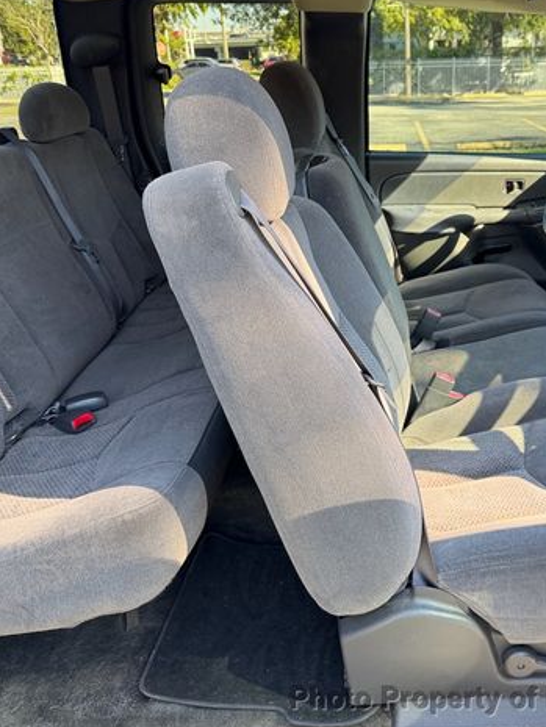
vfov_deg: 55.3
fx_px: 694
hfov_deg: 41.9
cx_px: 399
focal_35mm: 33
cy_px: 356
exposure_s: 1/184
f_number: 1.78
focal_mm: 6.76
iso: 100
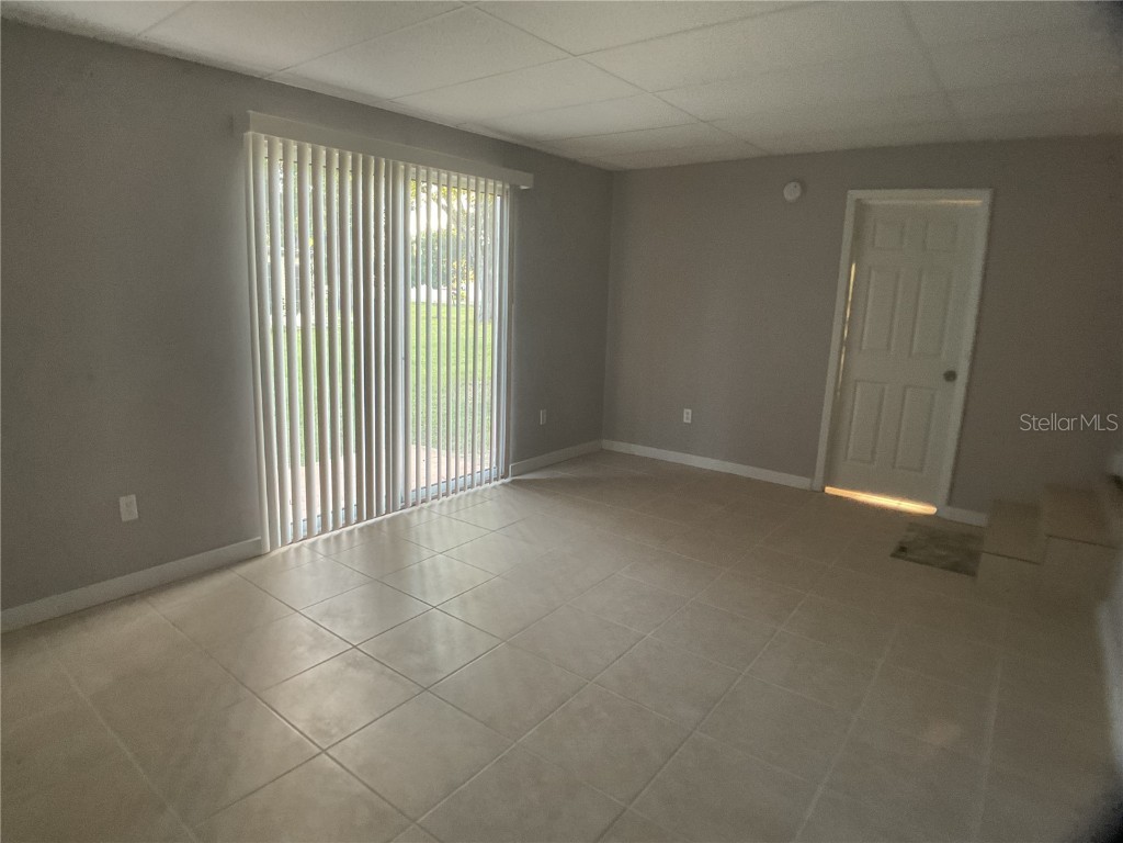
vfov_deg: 48.2
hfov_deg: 61.7
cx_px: 562
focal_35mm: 29
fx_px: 941
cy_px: 422
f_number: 1.8
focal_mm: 3
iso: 160
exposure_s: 1/60
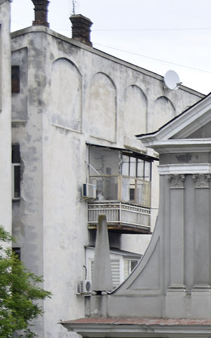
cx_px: 398
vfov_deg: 16.9
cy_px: 310
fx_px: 1120
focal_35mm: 122
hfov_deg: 10.1
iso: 100
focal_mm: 27
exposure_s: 1/125
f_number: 5.6
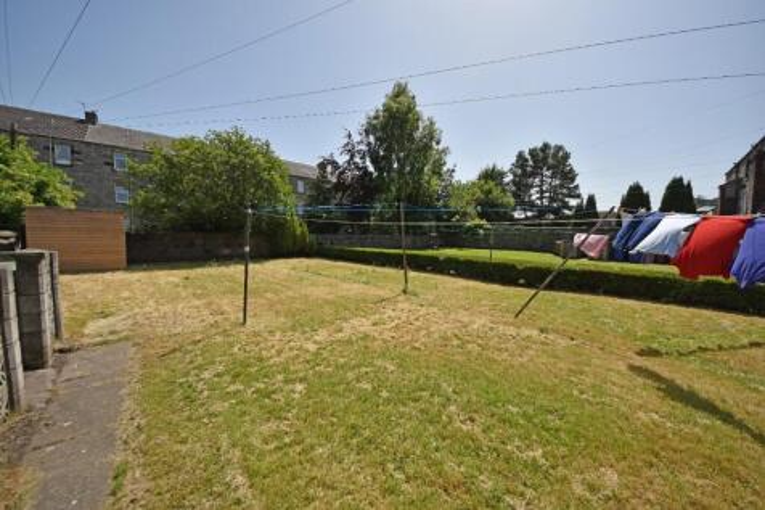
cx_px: 382
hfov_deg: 112.6
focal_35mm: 12
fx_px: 255
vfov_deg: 90.0
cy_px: 255
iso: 200
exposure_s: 1/2000
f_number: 4.5
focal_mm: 8
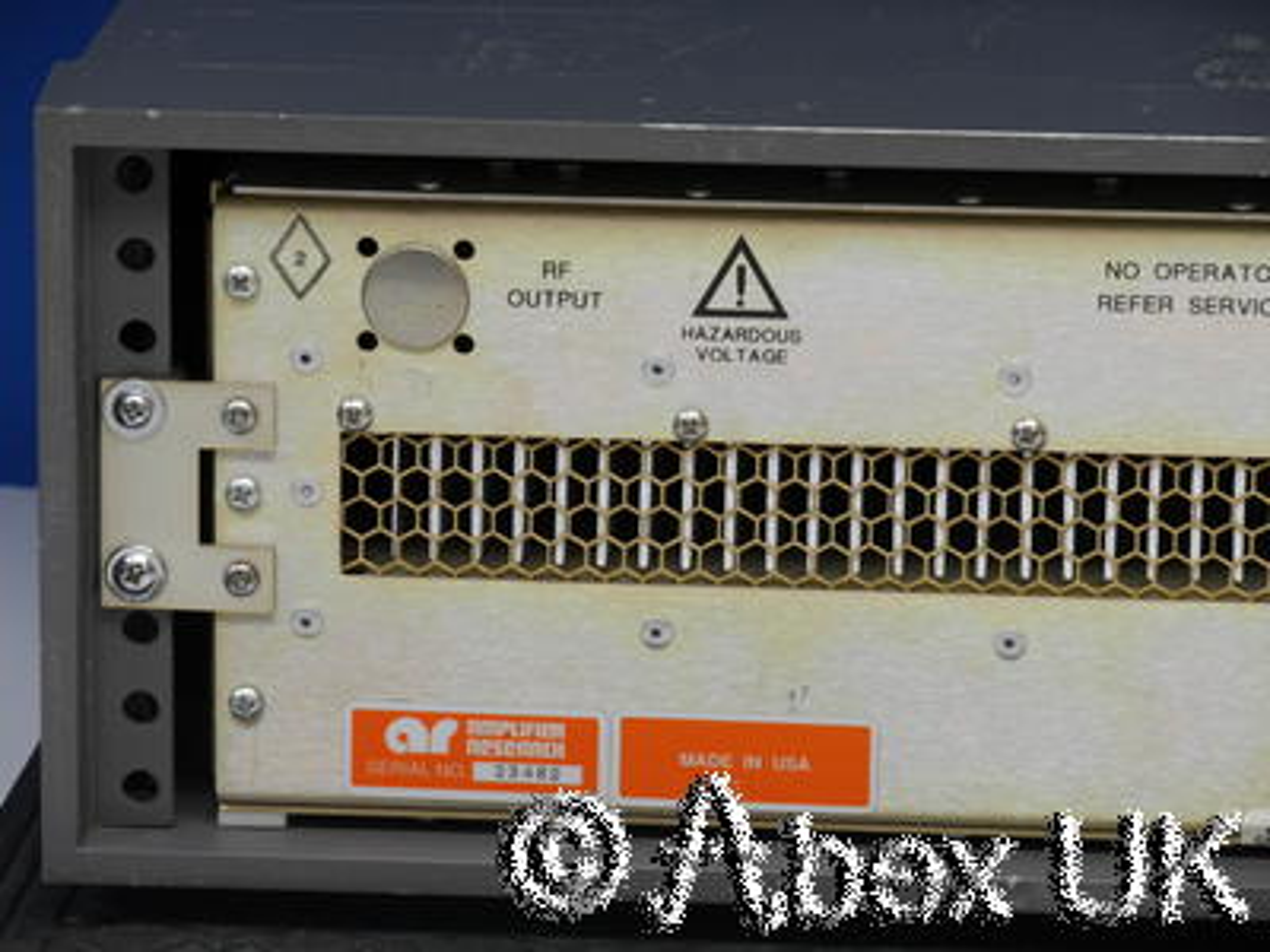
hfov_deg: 9.1
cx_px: 635
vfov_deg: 6.8
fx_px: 7998
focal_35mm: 218
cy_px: 476
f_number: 9
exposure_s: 1/20
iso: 400
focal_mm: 109
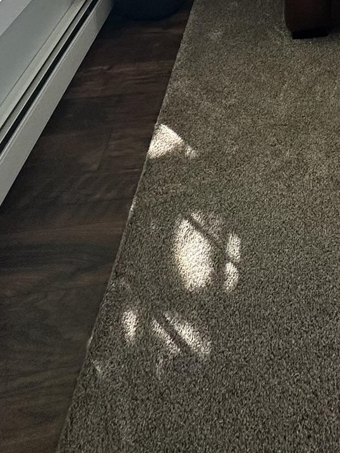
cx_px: 386
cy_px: -265
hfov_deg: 28.8
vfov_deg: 26.4
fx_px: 589
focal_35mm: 45
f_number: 2.2
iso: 100
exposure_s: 1/99
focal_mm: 2.22
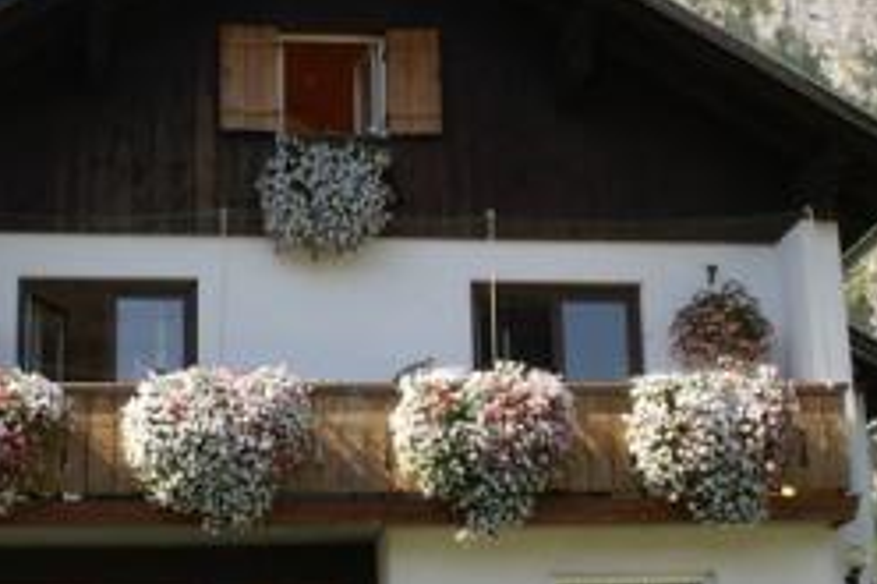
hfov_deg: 26.6
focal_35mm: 76
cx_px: 385
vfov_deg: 17.9
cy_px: 283
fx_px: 1850
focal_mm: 28
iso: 100
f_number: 11
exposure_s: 1/80
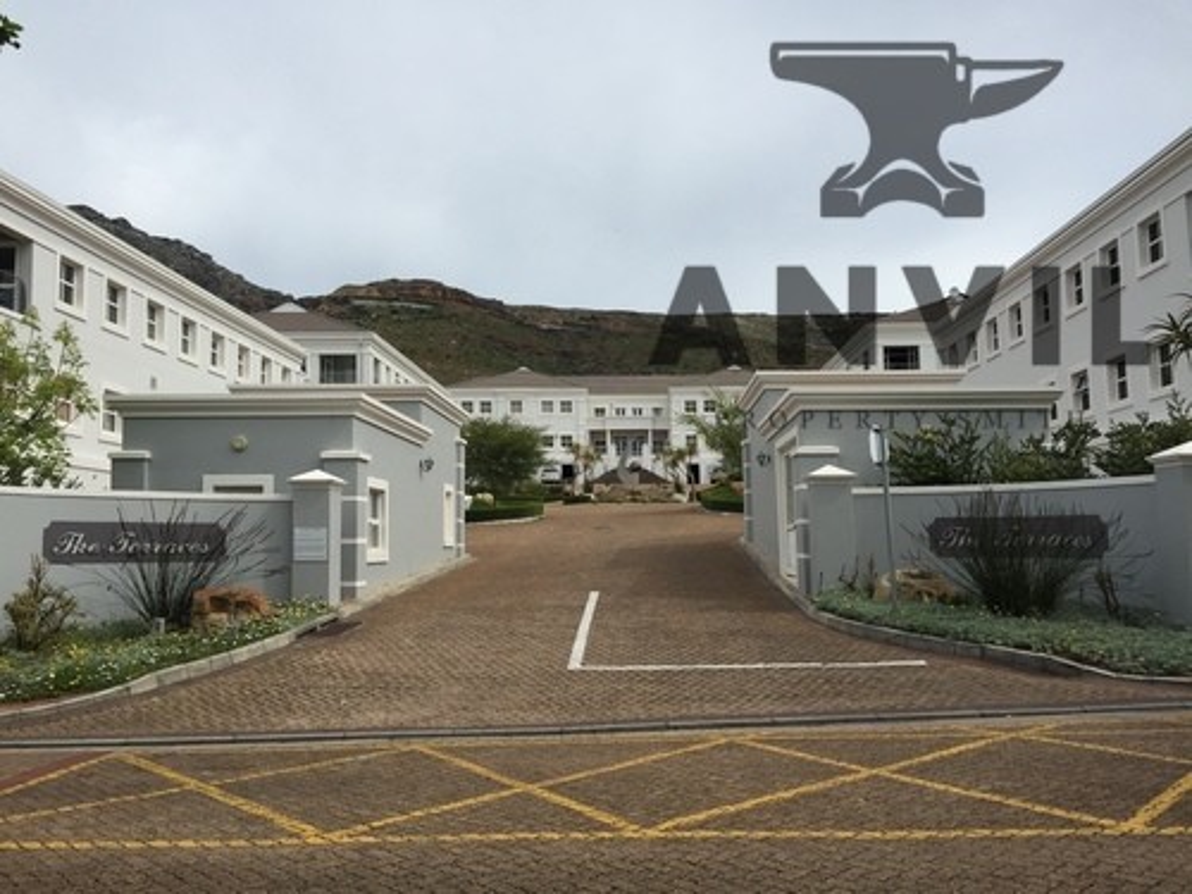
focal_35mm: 29
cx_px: 596
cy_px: 447
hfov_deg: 61.7
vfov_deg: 48.2
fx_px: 999
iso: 32
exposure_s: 1/2475
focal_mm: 4.15
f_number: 2.2
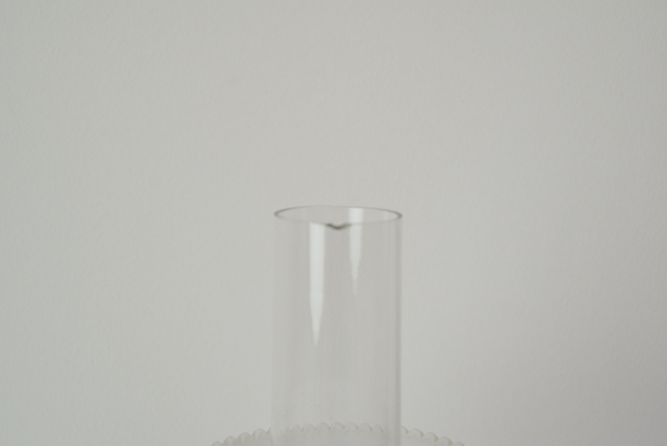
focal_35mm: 39
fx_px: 723
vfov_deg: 34.3
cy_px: 223
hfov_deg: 49.5
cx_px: 334
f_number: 9
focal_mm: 26
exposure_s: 1/320
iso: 1600
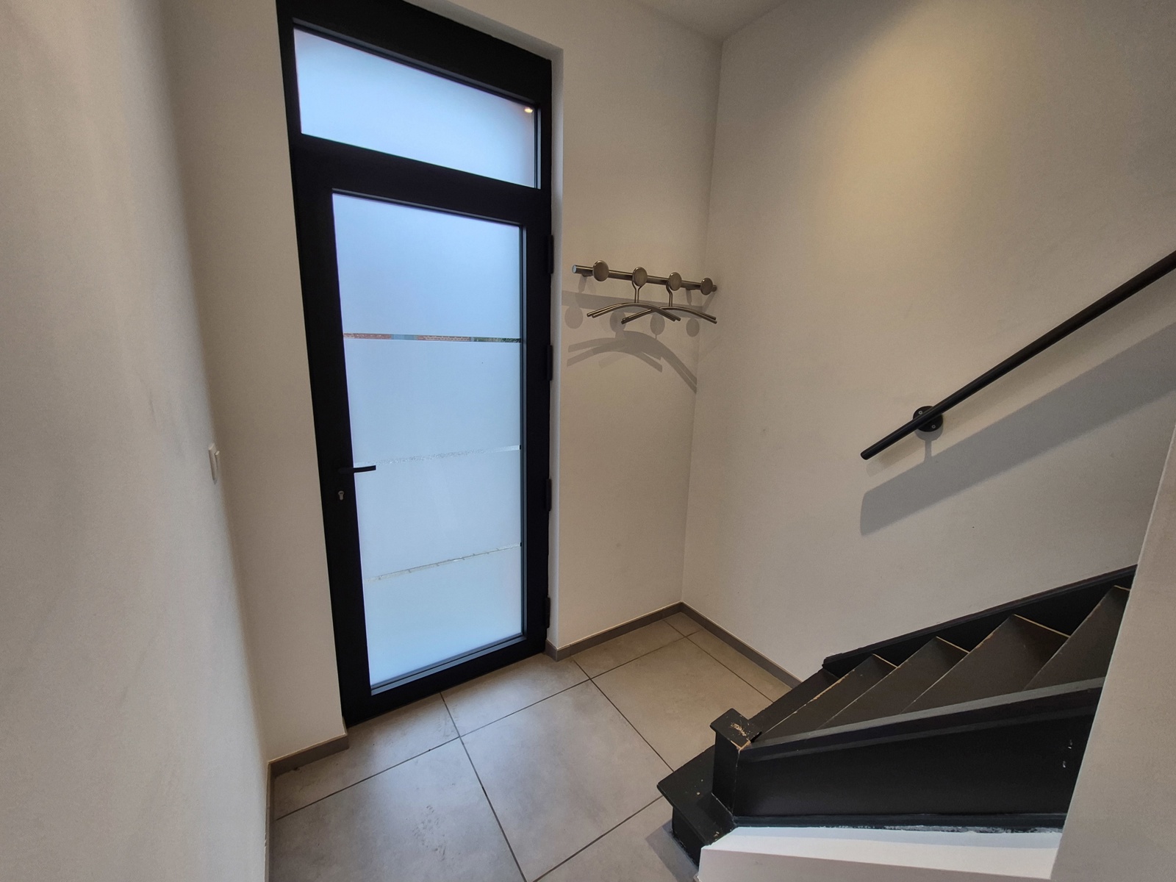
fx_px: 442
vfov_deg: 89.9
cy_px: 441
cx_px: 588
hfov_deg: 106.2
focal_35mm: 13
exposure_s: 1/50
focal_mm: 1.74
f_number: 2.2
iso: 80
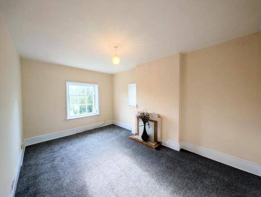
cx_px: 130
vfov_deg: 94.7
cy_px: 98
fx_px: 91
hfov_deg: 110.4
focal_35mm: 12
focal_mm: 2.02
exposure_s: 1/91.2
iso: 55
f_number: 1.7
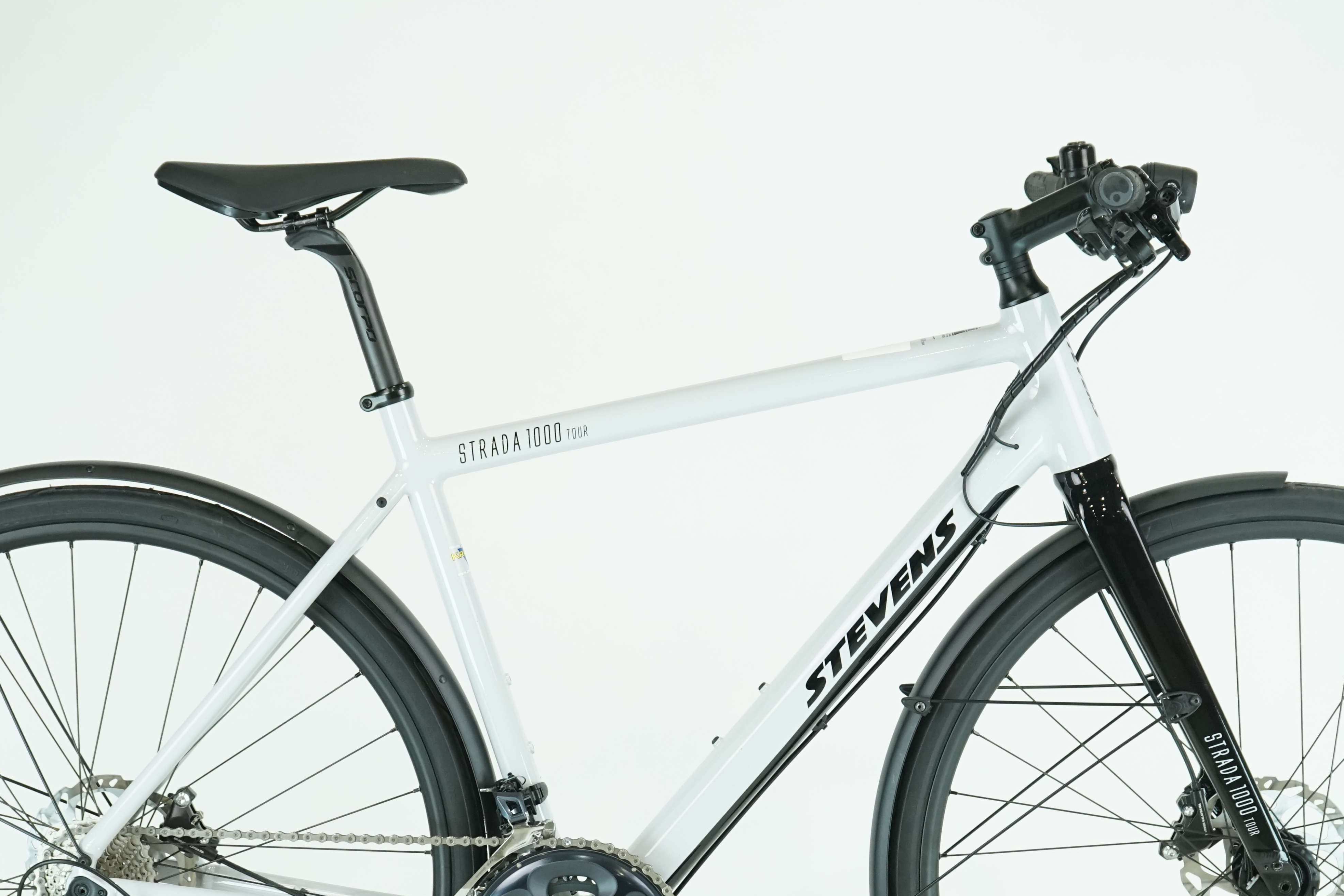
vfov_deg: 15.7
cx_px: 686
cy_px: 648
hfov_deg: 23.4
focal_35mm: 87
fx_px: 3248
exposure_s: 1/200
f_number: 5.6
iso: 1600
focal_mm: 57
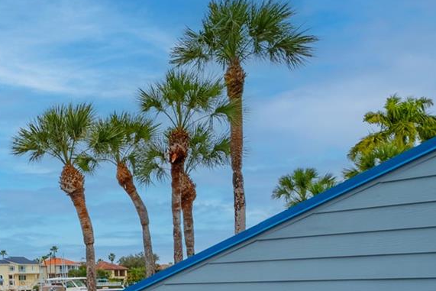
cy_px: 265
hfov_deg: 38.8
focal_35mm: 42
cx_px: -36
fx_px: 509
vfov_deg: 30.4
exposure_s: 1/2000
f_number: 10
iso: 400
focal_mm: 10
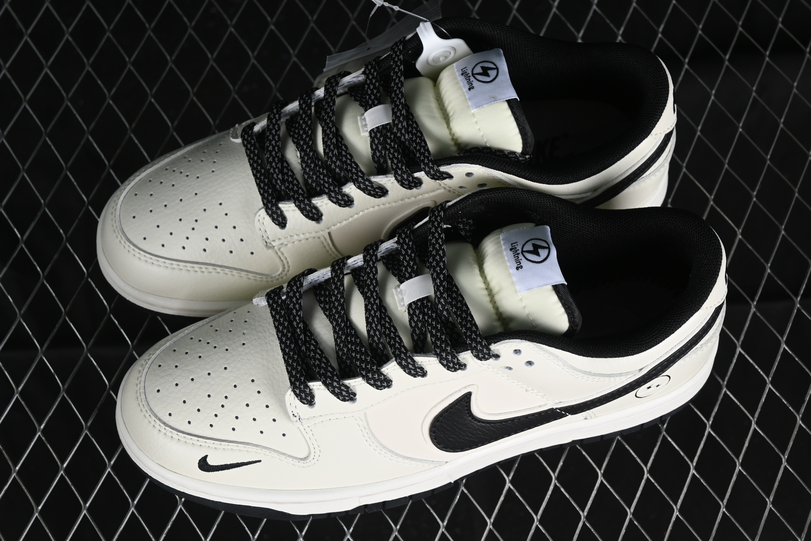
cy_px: 270
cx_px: 406
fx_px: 1689
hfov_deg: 27.0
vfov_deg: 18.2
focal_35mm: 75
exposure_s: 1/80
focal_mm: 50
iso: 160
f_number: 7.1
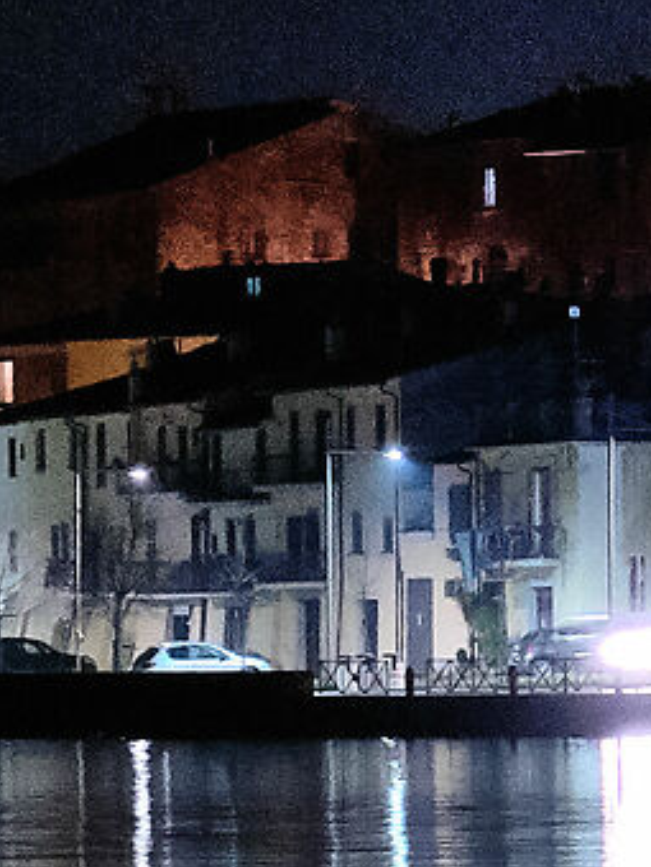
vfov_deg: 5.4
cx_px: 1687
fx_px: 9177
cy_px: 709
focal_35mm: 366
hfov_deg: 4.0
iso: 6400
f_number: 5
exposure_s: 1/2
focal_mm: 35.8
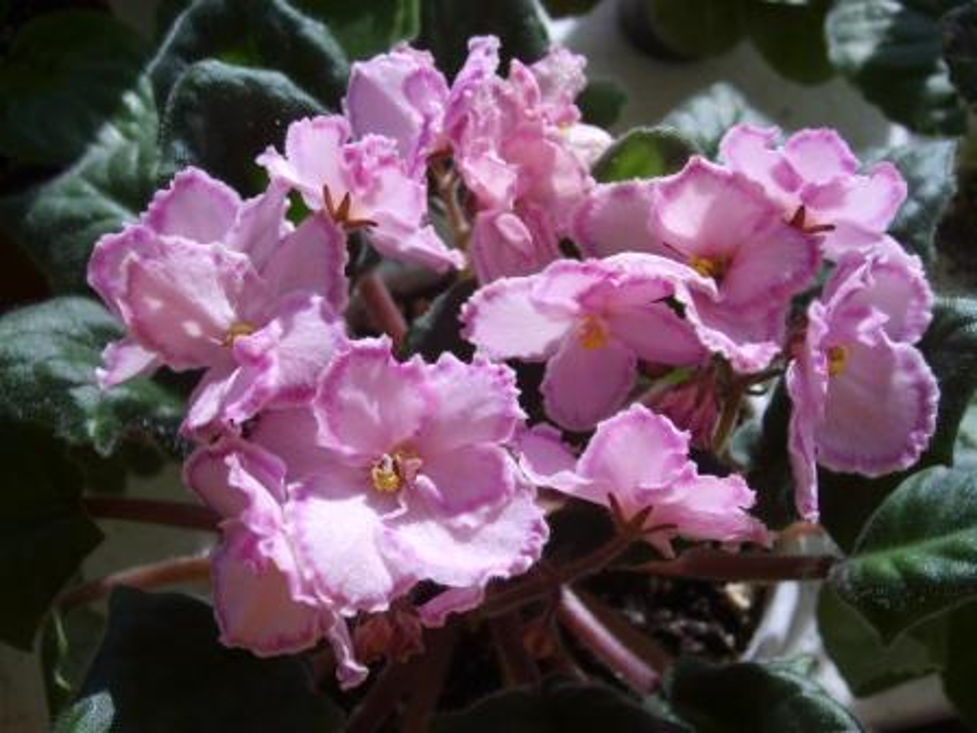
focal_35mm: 35
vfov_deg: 40.7
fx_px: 988
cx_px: 488
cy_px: 366
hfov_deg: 52.6
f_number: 2.8
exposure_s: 1/750
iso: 50
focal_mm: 5.8
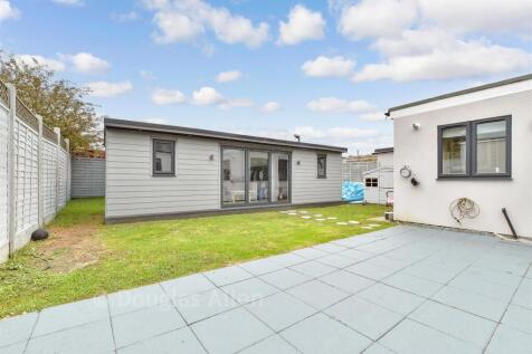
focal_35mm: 15
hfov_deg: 100.4
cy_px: 177
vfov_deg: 77.3
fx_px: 222
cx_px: 266
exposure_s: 1/125
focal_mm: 10
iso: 400
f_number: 7.1
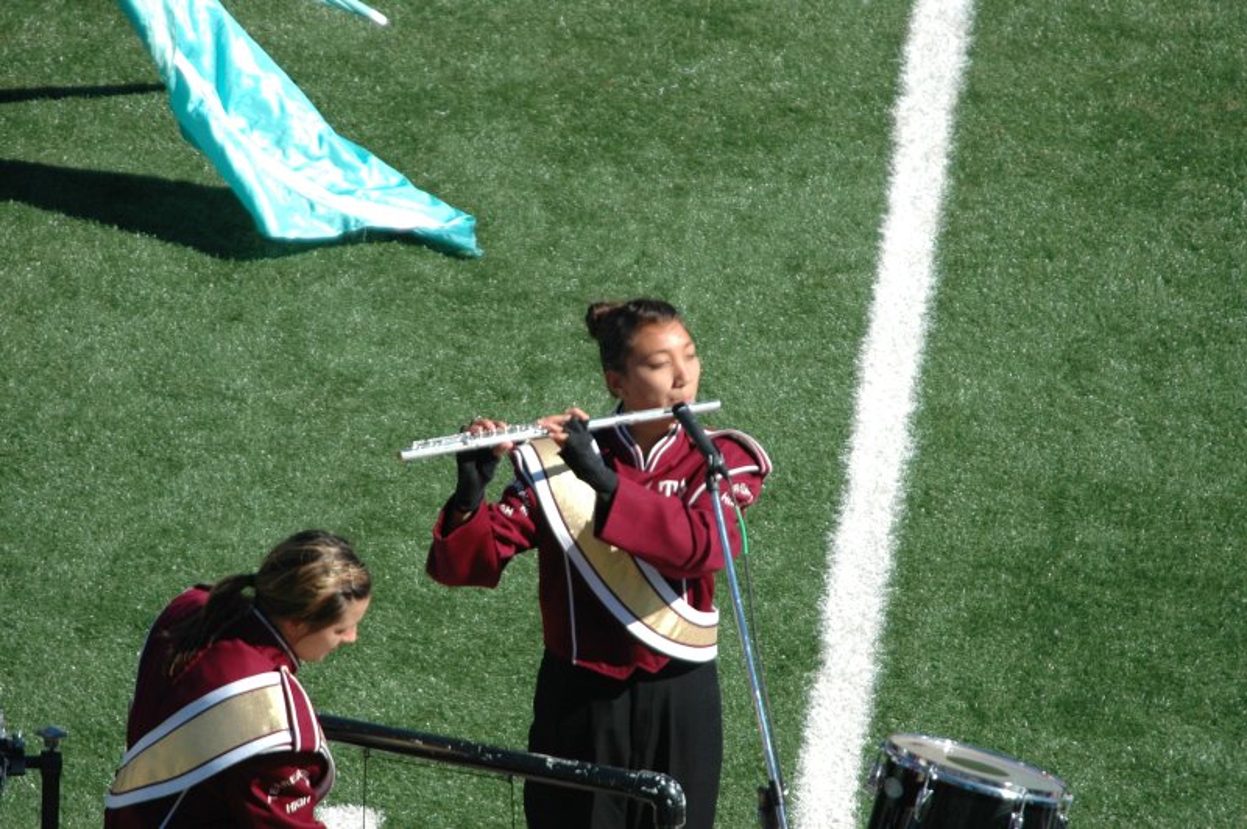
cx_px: 624
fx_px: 20766
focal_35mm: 600
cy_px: 414
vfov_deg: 2.3
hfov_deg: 3.4
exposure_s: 1/800
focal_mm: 400
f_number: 5.6
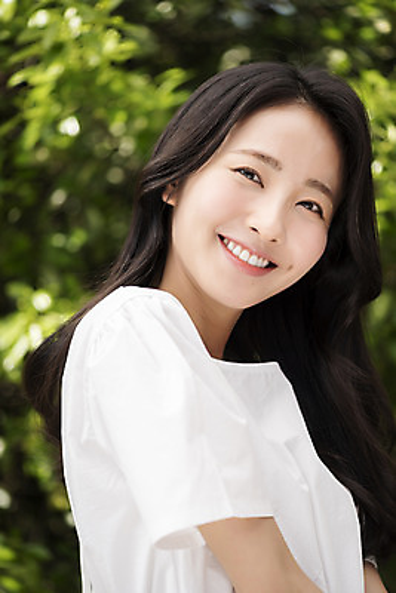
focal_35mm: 105
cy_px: 296
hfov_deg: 13.1
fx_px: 1731
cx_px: 198
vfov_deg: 19.4
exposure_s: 1/400
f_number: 4
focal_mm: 105
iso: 100
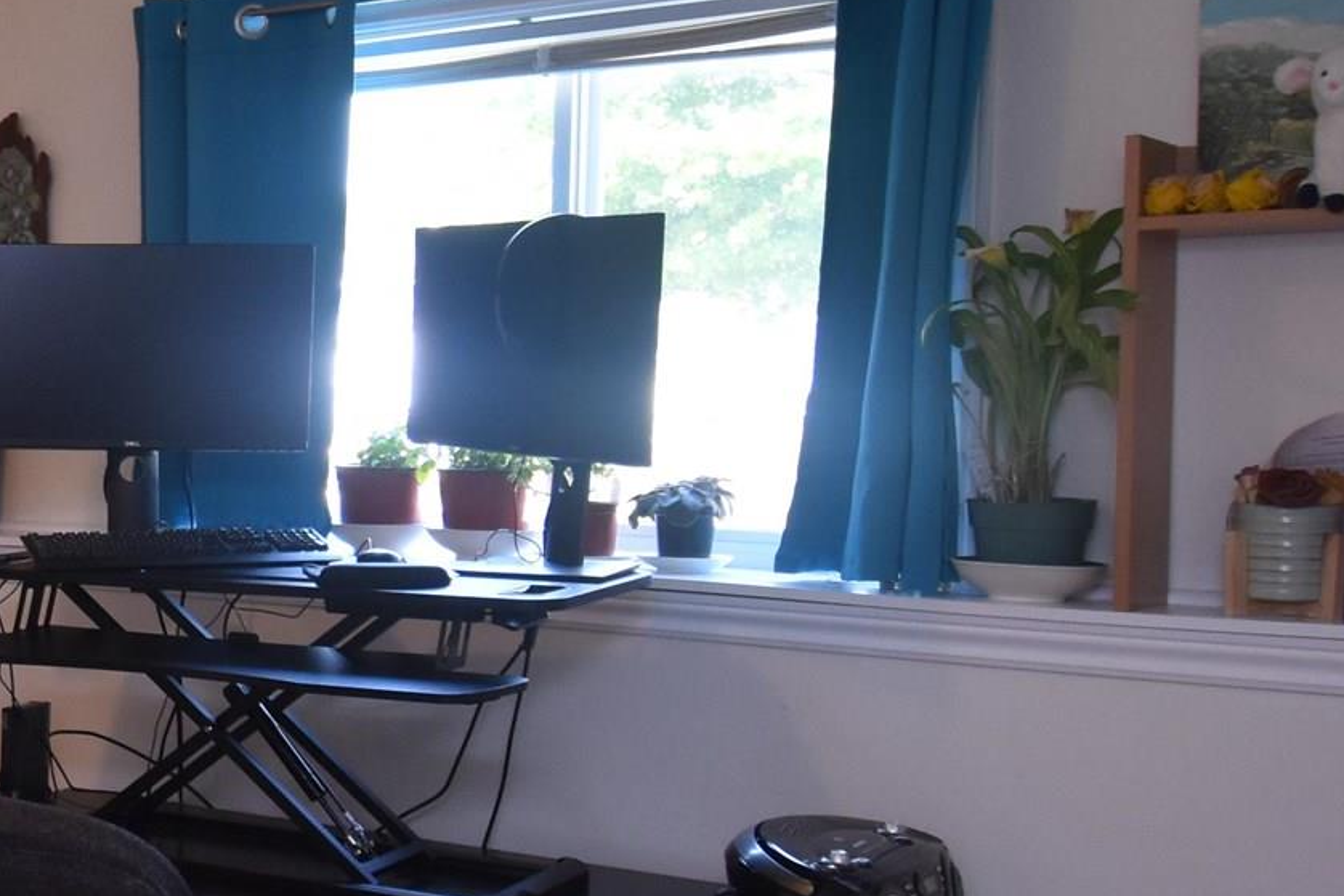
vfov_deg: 24.6
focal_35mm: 55
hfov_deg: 30.9
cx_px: -244
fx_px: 2054
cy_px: 567
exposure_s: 1/60
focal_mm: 10
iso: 640
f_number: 4.5
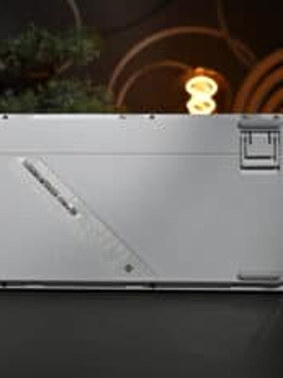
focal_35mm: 73
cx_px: 26
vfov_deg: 26.7
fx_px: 796
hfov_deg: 19.8
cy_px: 173
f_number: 4.5
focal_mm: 45
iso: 320
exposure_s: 1/500
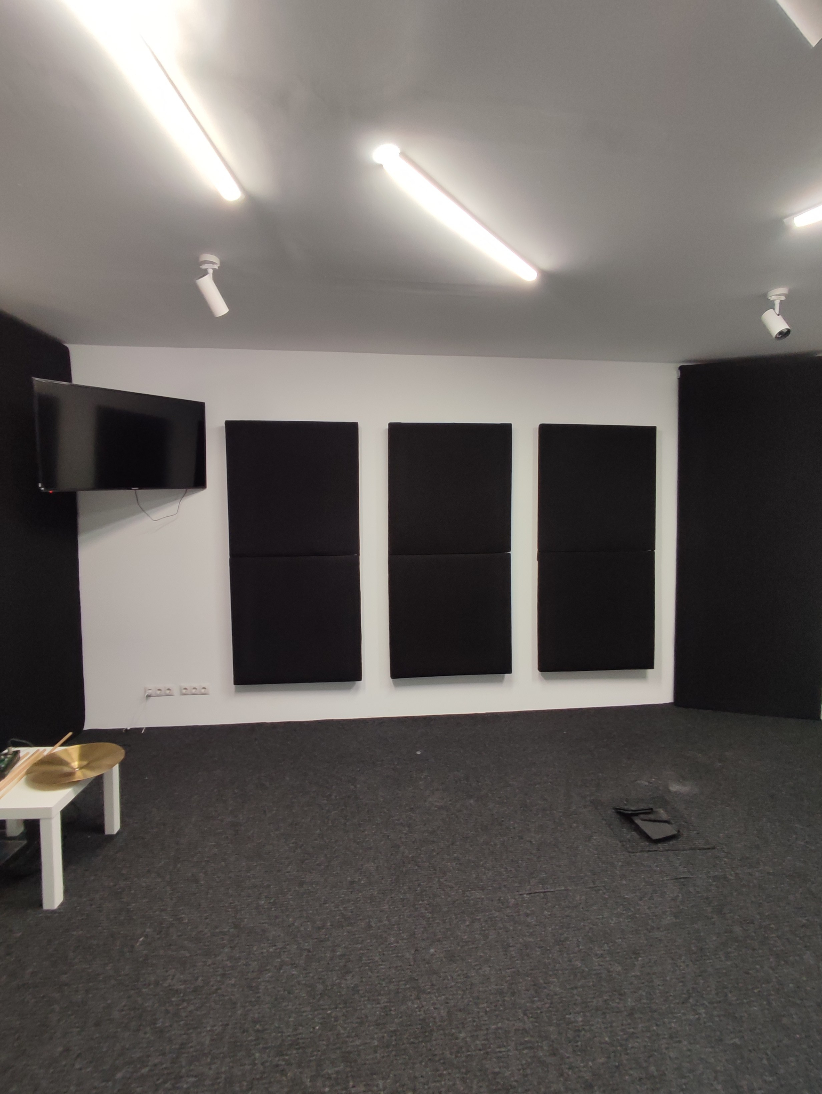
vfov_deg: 94.5
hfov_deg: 78.2
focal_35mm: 16
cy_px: 547
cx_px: 411
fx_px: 506
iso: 154
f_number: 2.2
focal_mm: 1.65
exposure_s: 1/33
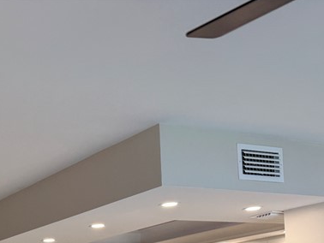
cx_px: 9
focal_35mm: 65
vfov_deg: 20.5
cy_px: 325
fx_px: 609
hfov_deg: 28.2
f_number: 1.78
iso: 64
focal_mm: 6.76
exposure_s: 1/120
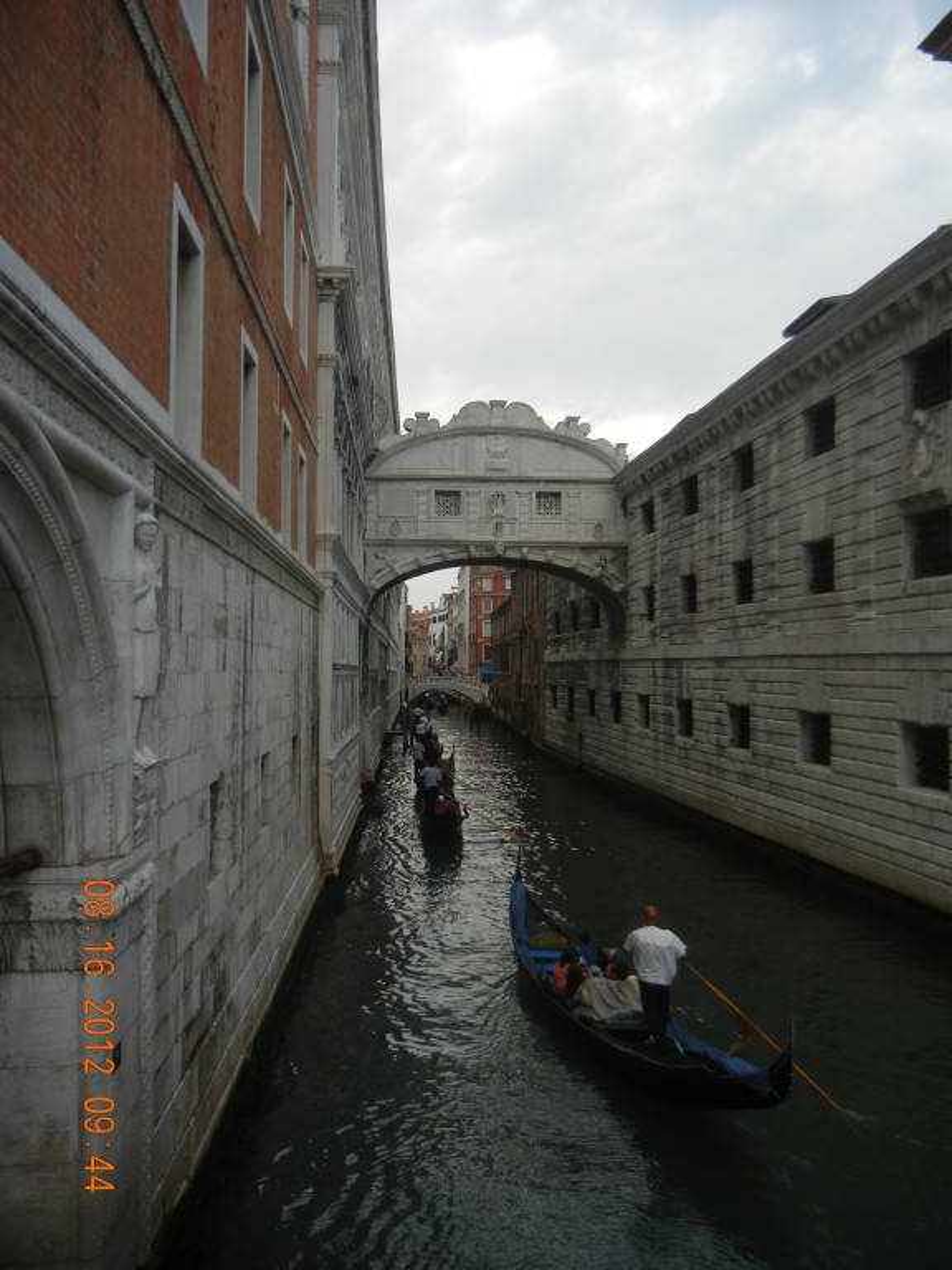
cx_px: 476
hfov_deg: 46.8
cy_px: 635
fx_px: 1100
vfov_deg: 60.0
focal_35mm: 30
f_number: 3.5
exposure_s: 1/445
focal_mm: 5.4
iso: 160
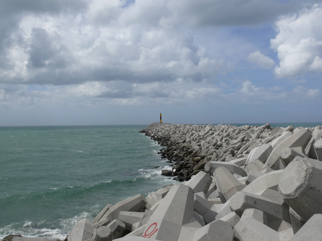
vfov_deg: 40.7
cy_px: 120
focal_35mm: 35
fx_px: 326
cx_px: 161
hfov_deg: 52.6
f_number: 8
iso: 100
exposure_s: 1/800
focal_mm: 7.4
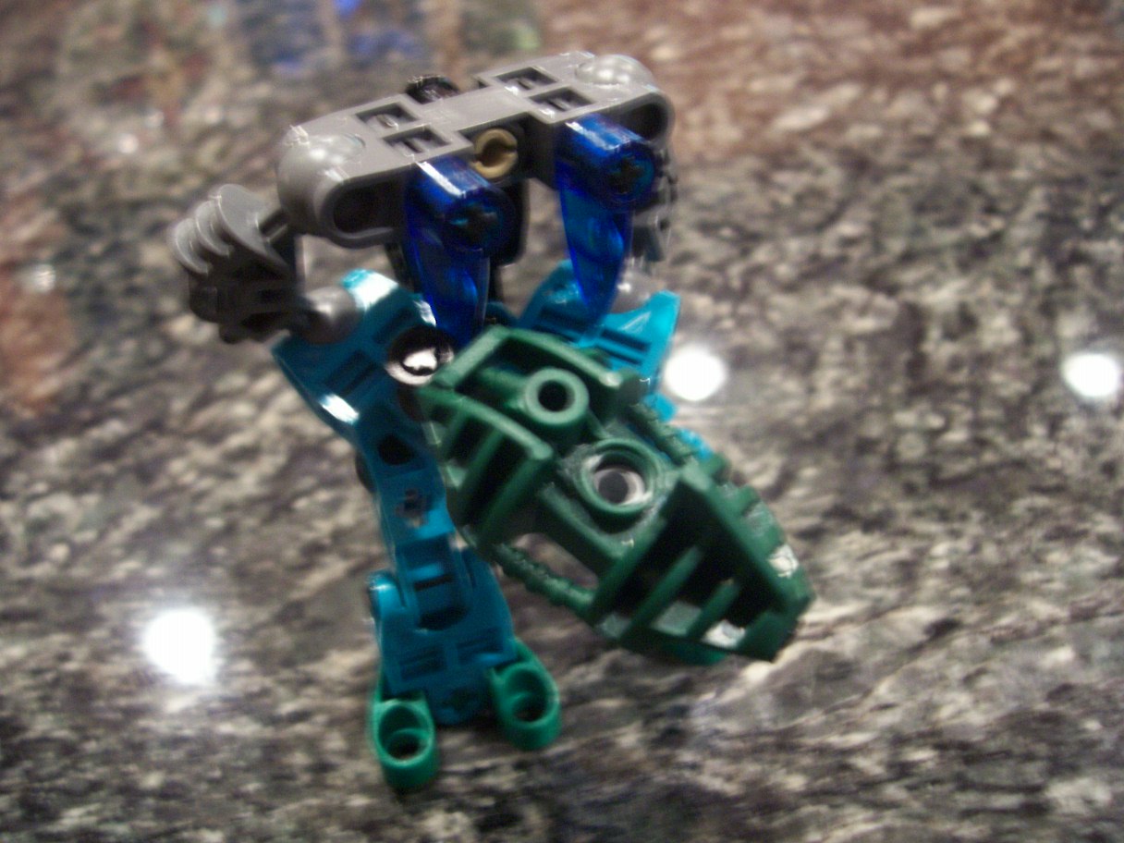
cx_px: 562
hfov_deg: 54.0
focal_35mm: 34
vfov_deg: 41.8
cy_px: 422
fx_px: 1104
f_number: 2.7
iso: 160
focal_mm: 5.6
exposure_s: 1/8
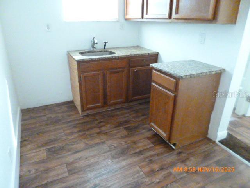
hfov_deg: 71.6
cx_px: 125
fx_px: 173
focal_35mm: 24
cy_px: 94
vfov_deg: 56.8
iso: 1600
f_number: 2.5
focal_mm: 4.3
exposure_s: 1/125
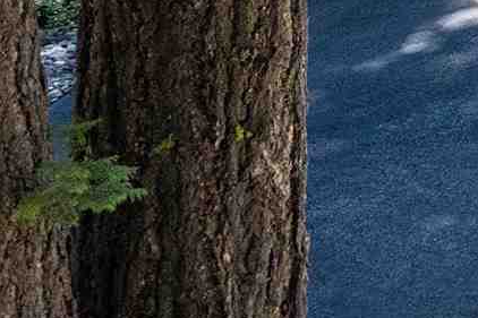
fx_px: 2124
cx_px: 1557
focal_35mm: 160
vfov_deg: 7.3
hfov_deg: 9.3
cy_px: -728
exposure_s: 1/400
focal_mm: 8.38
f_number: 2.8
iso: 100
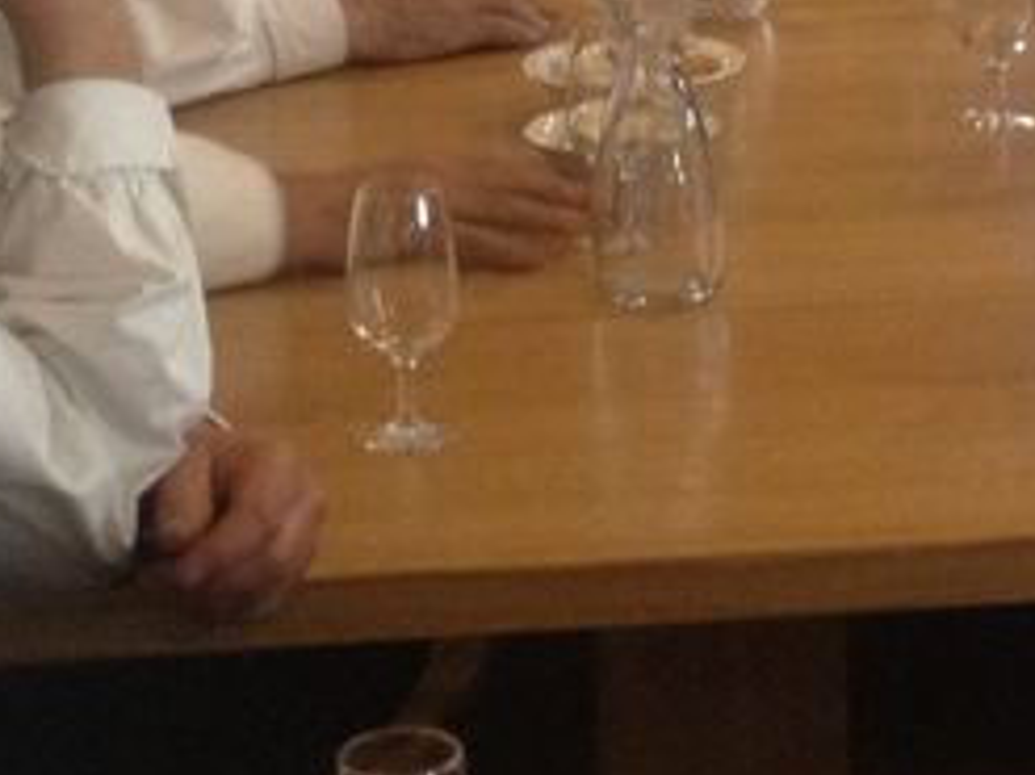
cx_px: 1048
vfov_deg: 10.2
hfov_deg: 13.4
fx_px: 4333
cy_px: 54
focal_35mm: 145
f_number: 2.4
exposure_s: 1/20
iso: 250
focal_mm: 4.28
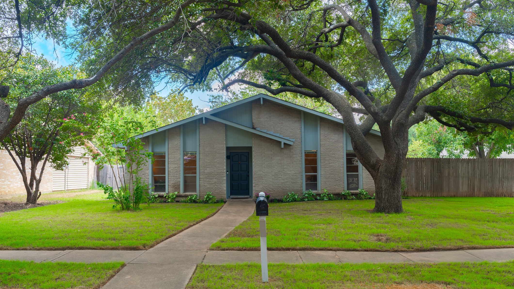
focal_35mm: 31
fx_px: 416
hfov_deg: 63.4
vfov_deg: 38.3
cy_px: 150
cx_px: 255
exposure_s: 1/20
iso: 100
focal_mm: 28.5
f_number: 8
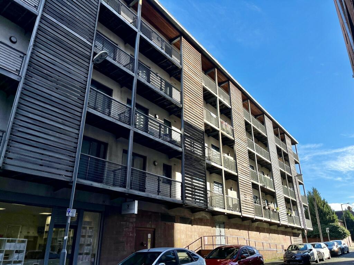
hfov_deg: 67.3
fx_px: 266
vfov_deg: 53.1
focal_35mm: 26
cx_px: 177
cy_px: 132
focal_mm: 5.1
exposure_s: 1/1009
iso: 50
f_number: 1.6
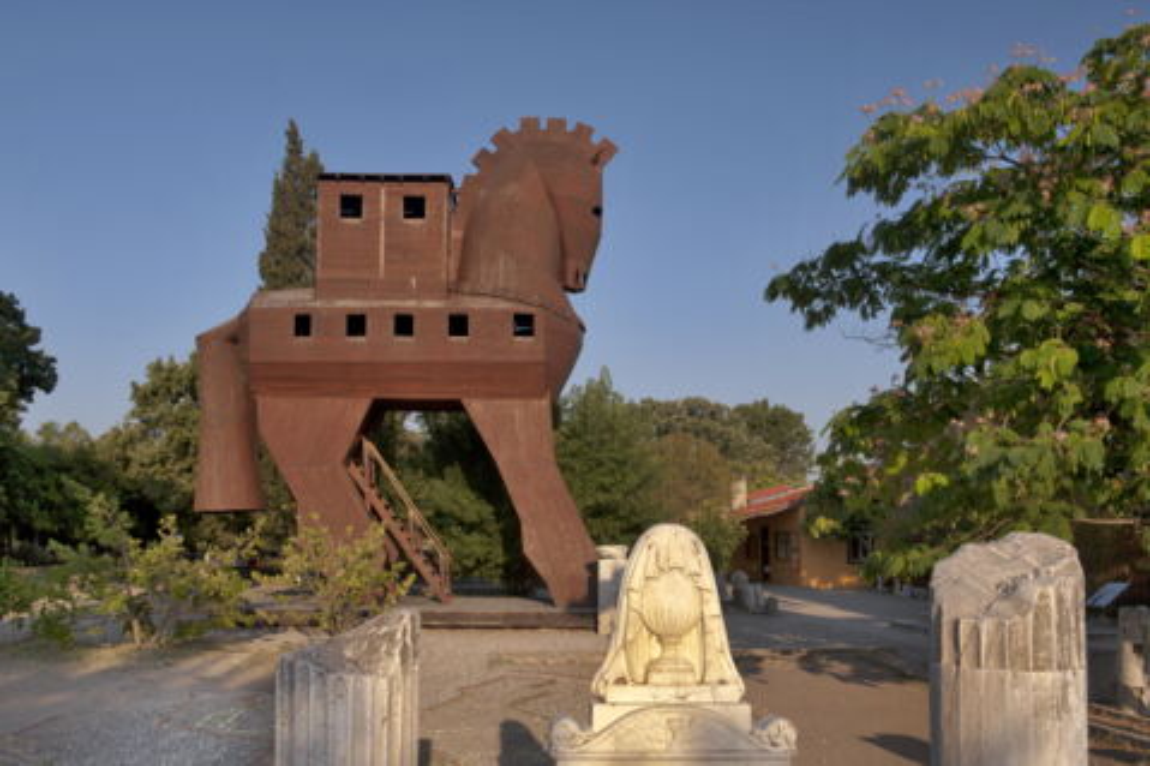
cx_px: 575
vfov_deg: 42.3
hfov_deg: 60.3
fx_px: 990
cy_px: 383
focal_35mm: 31
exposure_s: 1/200
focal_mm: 31
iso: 200
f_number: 8
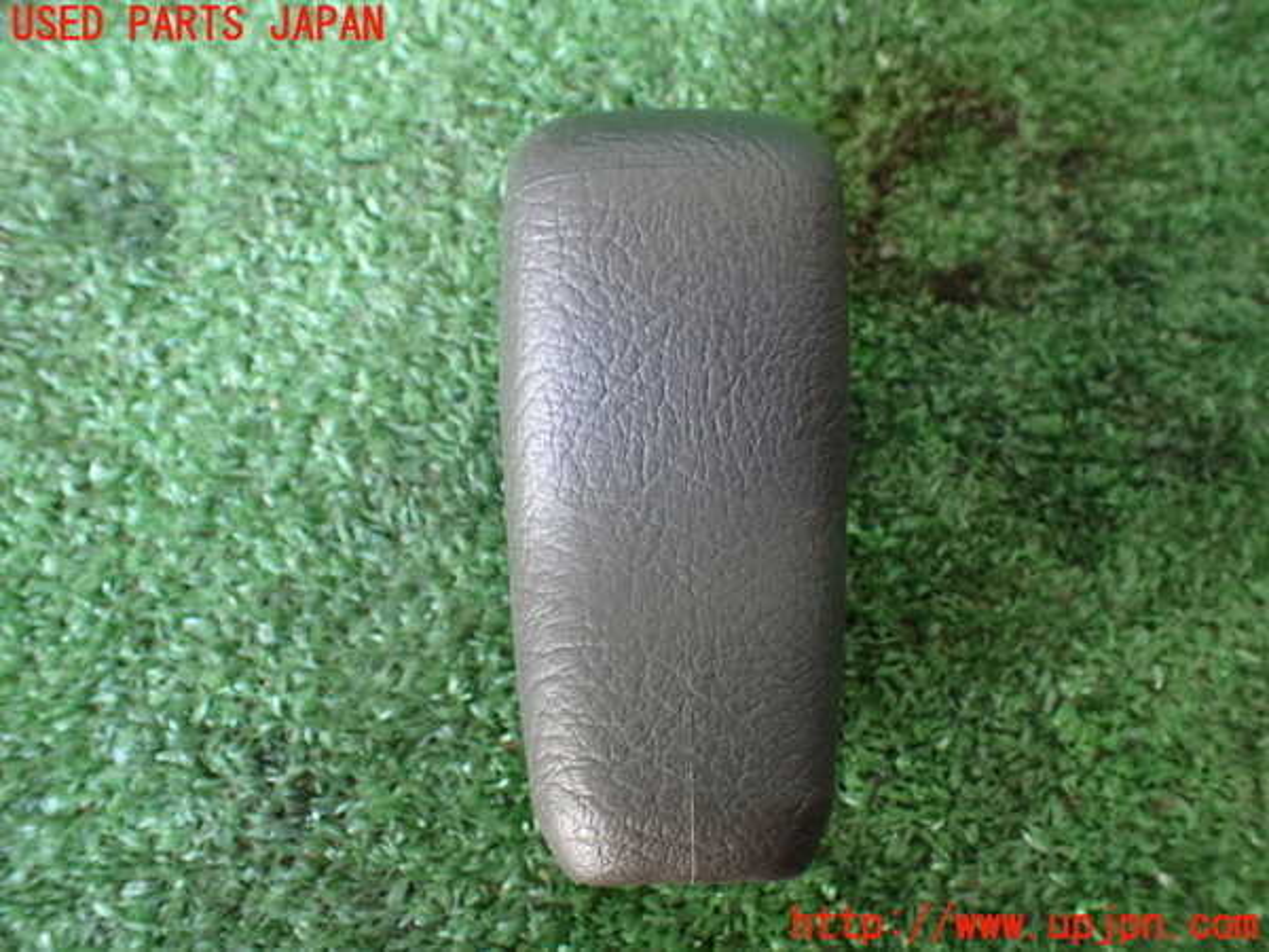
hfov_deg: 60.0
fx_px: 1100
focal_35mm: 30
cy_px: 476
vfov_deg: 46.8
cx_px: 634
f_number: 2.3
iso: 800
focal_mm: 5.4
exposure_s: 1/80
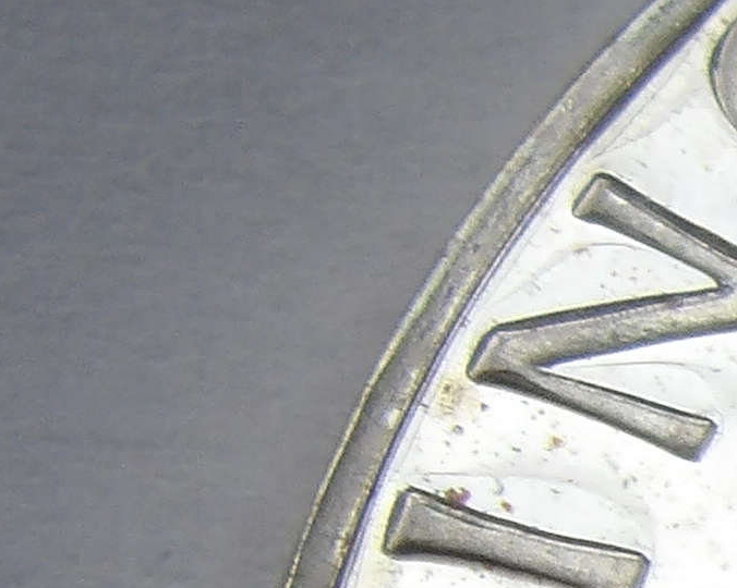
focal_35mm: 382
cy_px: 1114
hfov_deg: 4.9
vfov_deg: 4.0
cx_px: 1767
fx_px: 8328
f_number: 5.3
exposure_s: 1/125
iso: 100
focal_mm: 9.2
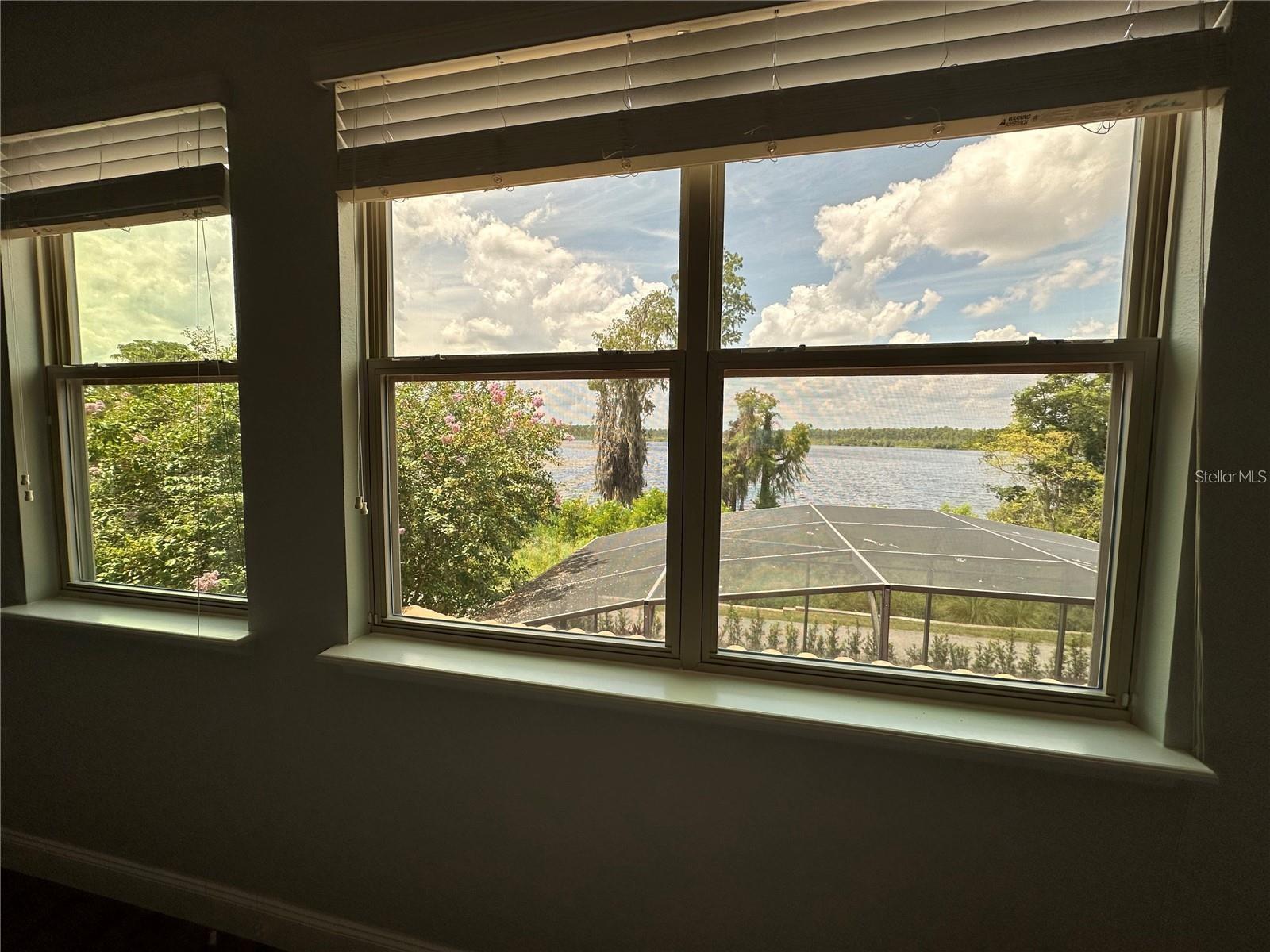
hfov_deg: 102.1
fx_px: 514
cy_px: 476
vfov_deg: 85.7
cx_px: 635
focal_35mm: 14
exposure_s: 1/537
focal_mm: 2.22
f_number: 2.2
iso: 40
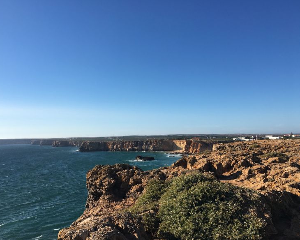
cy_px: 122
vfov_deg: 47.1
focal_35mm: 31
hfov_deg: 57.1
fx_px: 275
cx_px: 141
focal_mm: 4.15
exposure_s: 1/1832
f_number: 2.2
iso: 25
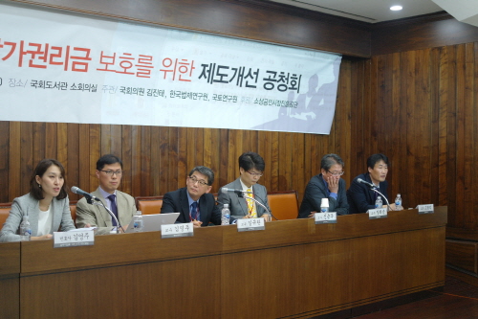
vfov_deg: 29.2
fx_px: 611
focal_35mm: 46
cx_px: 239
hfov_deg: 42.8
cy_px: 160
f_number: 2
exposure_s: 1/50
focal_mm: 30
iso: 160
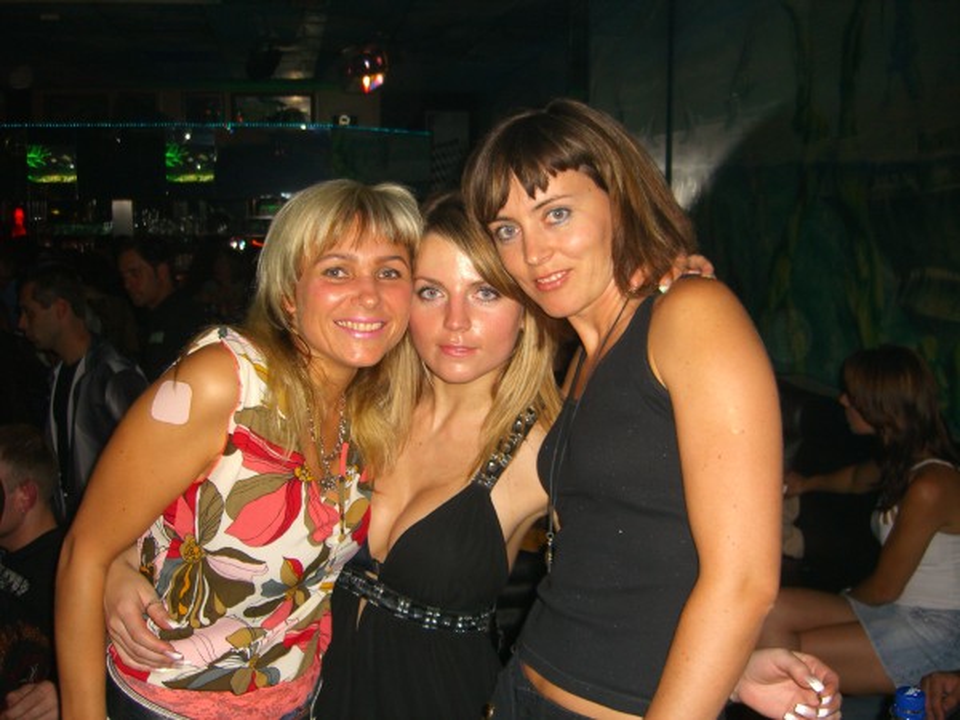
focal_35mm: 38
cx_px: 480
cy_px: 360
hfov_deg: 49.0
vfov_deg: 37.7
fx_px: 1054
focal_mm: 7.9
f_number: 2.8
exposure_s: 1/60
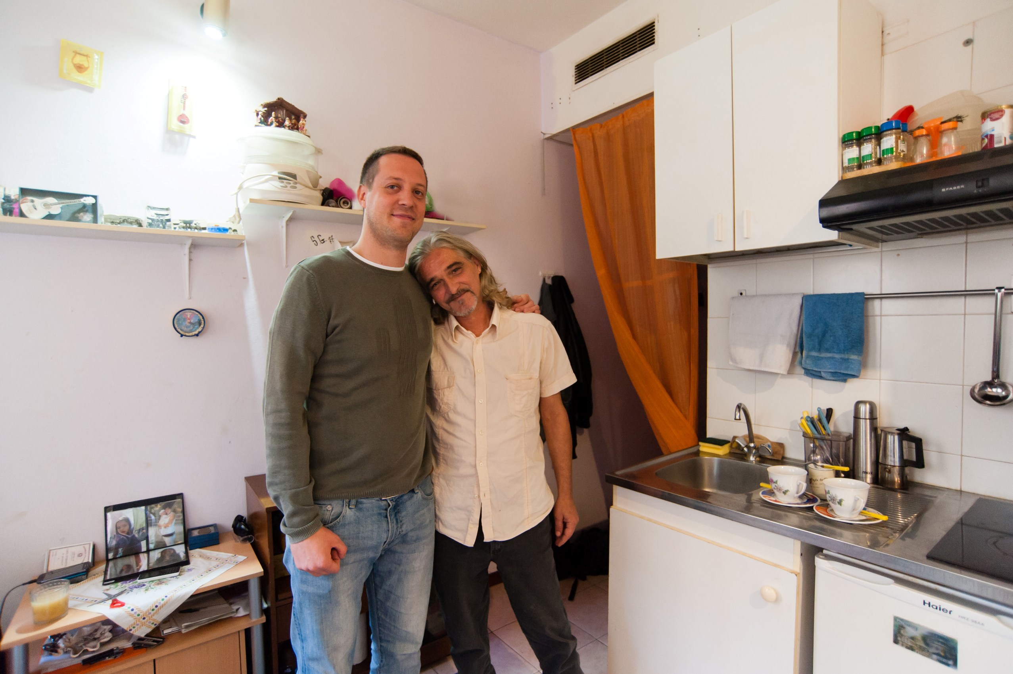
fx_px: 506
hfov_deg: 90.0
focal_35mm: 18
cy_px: 337
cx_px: 506
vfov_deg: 67.3
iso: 1600
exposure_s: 1/30
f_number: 4.5
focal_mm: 18
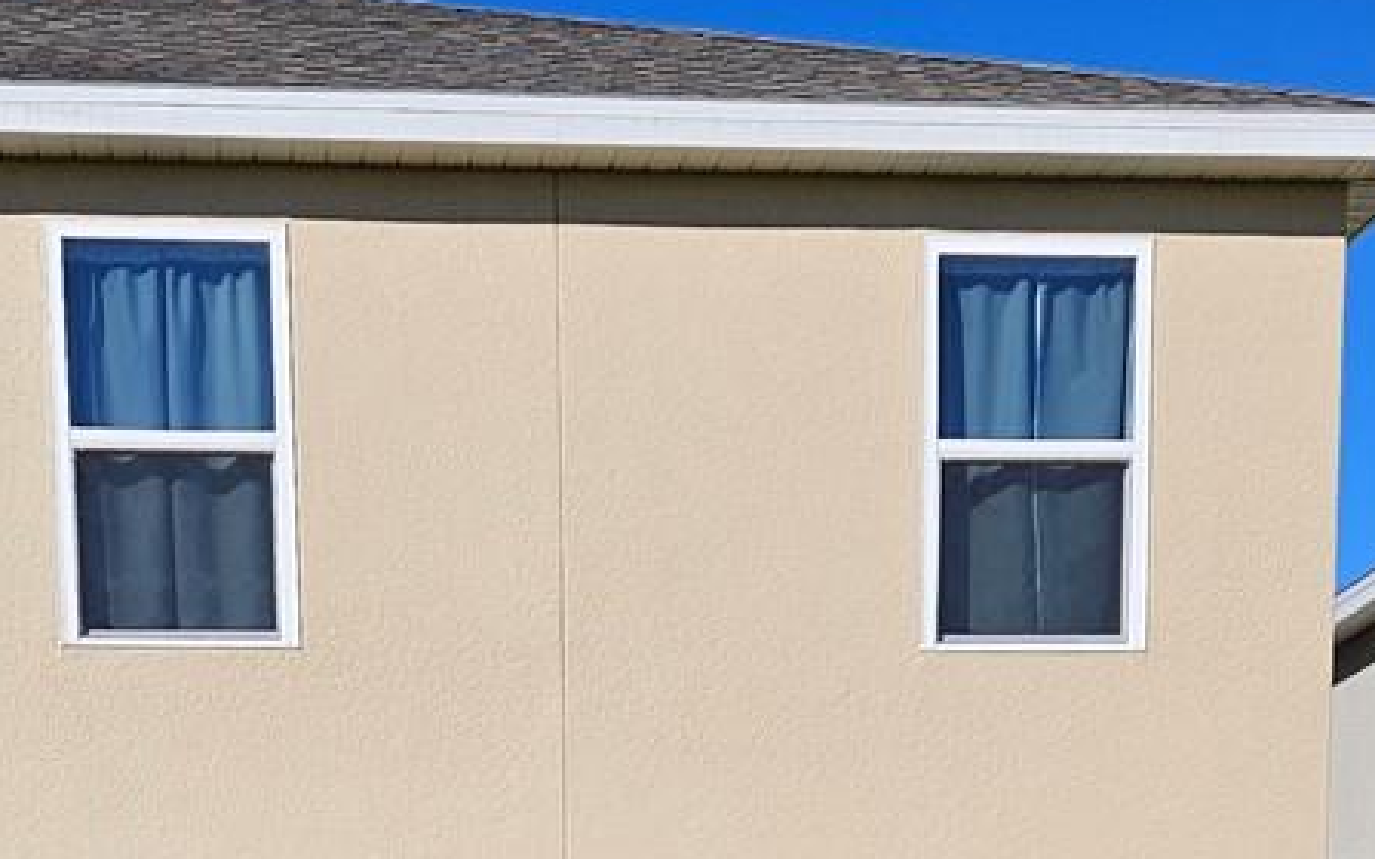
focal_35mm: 87
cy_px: 1795
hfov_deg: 23.8
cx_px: 580
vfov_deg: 12.8
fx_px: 3260
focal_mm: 5.4
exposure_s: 1/3109
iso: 25
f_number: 1.8
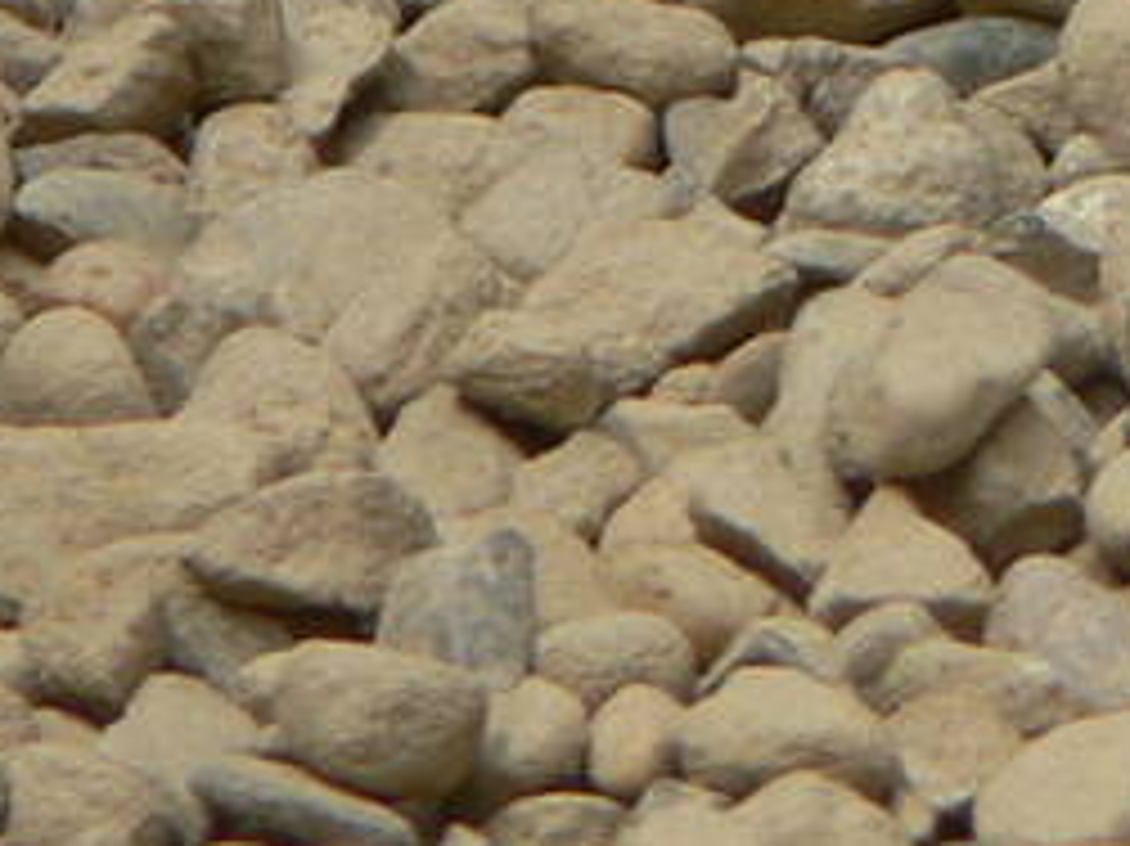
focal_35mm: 2679
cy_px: -968
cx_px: 1697
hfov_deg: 0.7
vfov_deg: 0.6
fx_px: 87411
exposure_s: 1/160
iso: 80
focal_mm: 88.8
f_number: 5.6
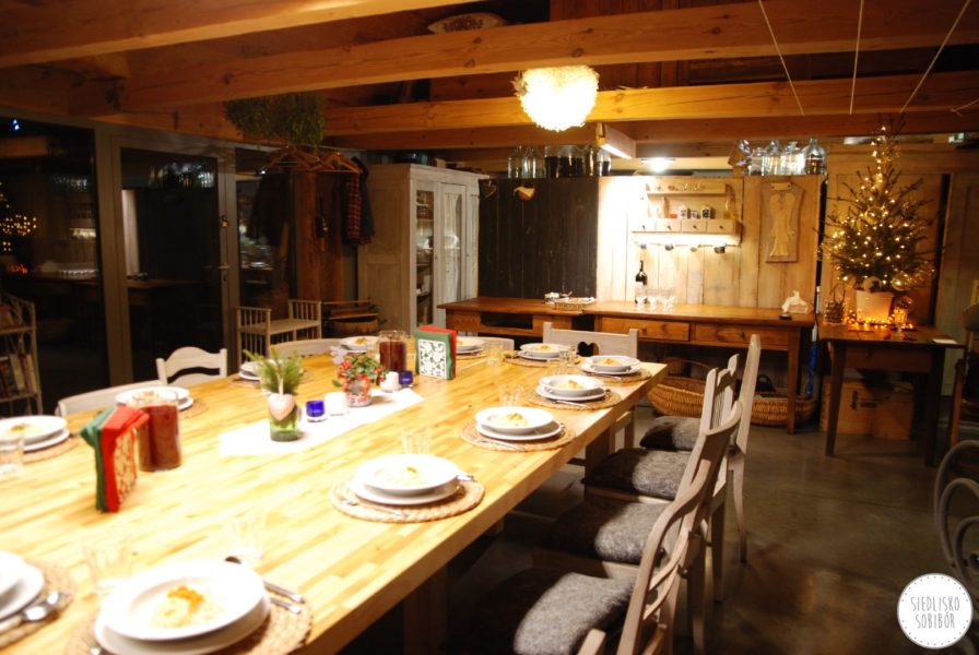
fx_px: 694
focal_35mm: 26
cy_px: 328
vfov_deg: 50.5
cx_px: 490
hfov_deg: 70.4
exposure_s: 1/13
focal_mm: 17
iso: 400
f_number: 2.8
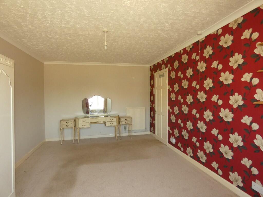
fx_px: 152
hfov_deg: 81.7
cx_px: 132
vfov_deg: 66.0
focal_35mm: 20
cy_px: 98
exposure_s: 1/25
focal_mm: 3.6
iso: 160
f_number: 2.8
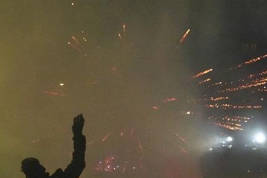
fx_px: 675
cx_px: 59
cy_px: 160
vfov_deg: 14.9
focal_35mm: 91
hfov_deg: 22.1
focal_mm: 38
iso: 10000
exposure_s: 1/320
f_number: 4.5
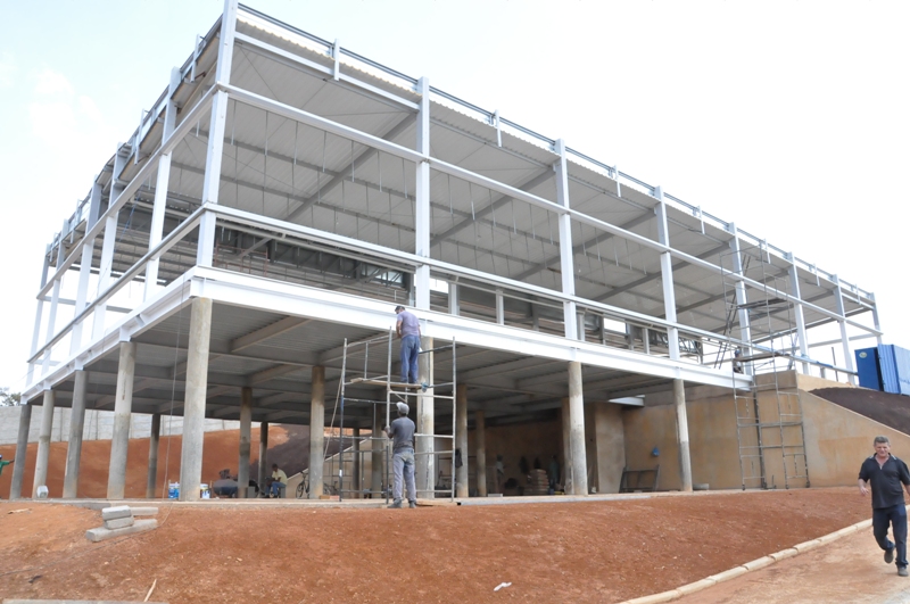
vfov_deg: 47.8
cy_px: 302
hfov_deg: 67.5
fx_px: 682
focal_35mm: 27
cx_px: 455
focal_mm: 18
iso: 3200
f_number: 10
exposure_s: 1/800
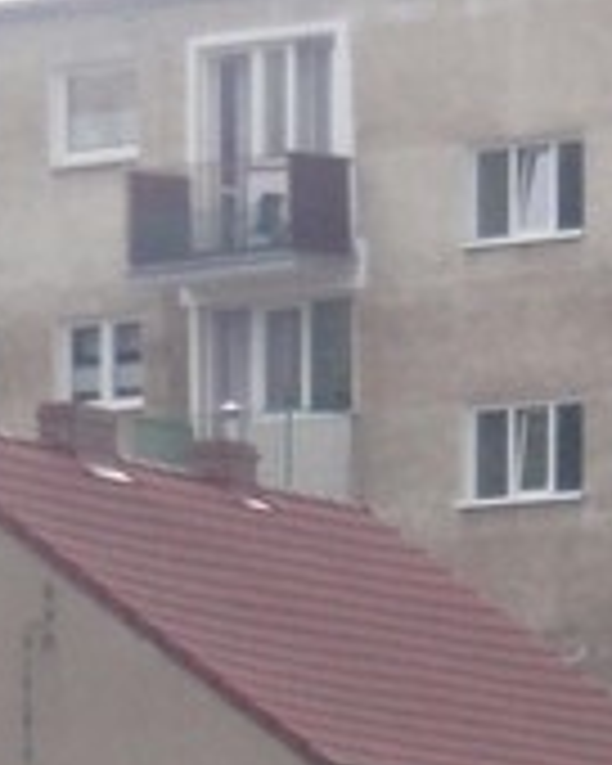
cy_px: 1469
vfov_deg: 3.7
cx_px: 1490
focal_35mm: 517
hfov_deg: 3.0
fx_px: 11705
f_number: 5.3
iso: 320
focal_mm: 17.88
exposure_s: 1/500
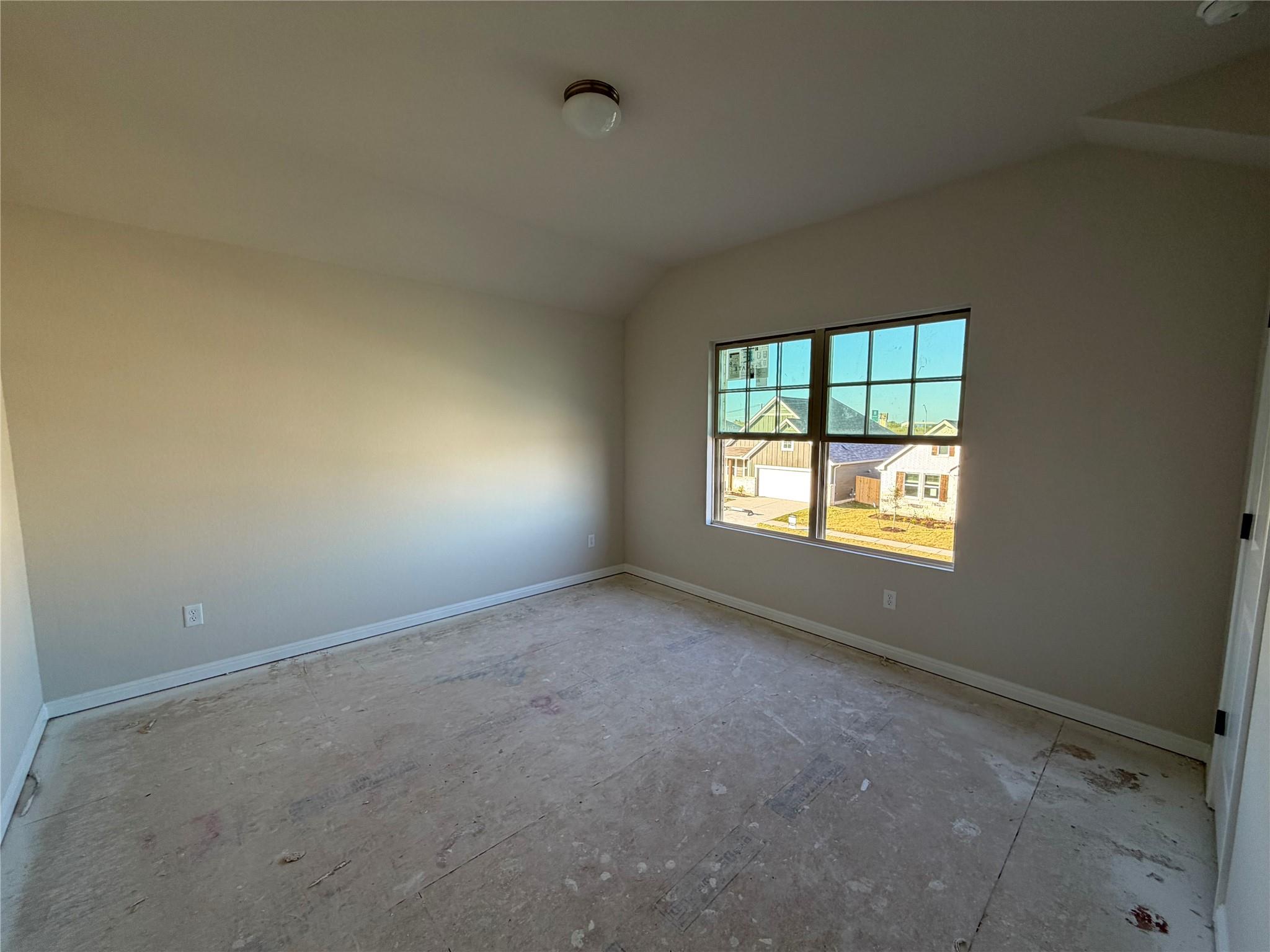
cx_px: 635
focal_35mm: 14
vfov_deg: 85.7
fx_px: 514
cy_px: 476
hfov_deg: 102.1
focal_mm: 2.22
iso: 80
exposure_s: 1/121
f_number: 2.2
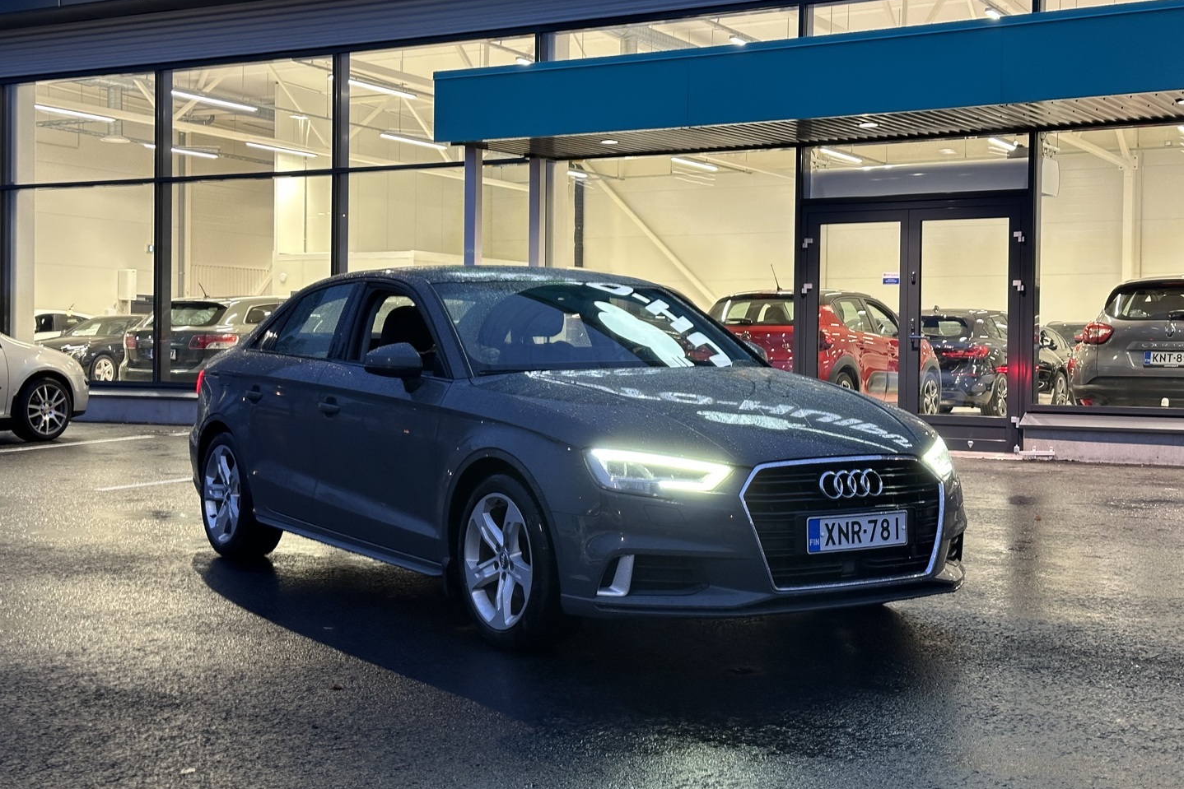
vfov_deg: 27.0
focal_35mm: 50
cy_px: 354
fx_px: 1644
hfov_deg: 39.6
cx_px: 592
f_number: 1.78
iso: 250
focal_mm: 6.86
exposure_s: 1/40
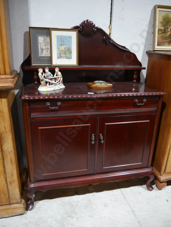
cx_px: 86
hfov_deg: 49.8
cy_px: 114
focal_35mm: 28
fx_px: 184
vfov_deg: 63.4
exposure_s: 1/60
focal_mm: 14
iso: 640
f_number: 3.5
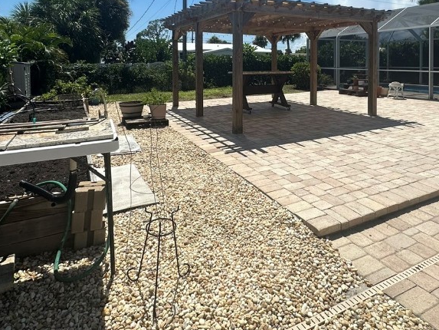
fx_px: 317
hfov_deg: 69.2
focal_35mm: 25
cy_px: 69
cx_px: 242
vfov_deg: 51.7
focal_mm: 2.22
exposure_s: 1/3861
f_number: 2.2
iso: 50
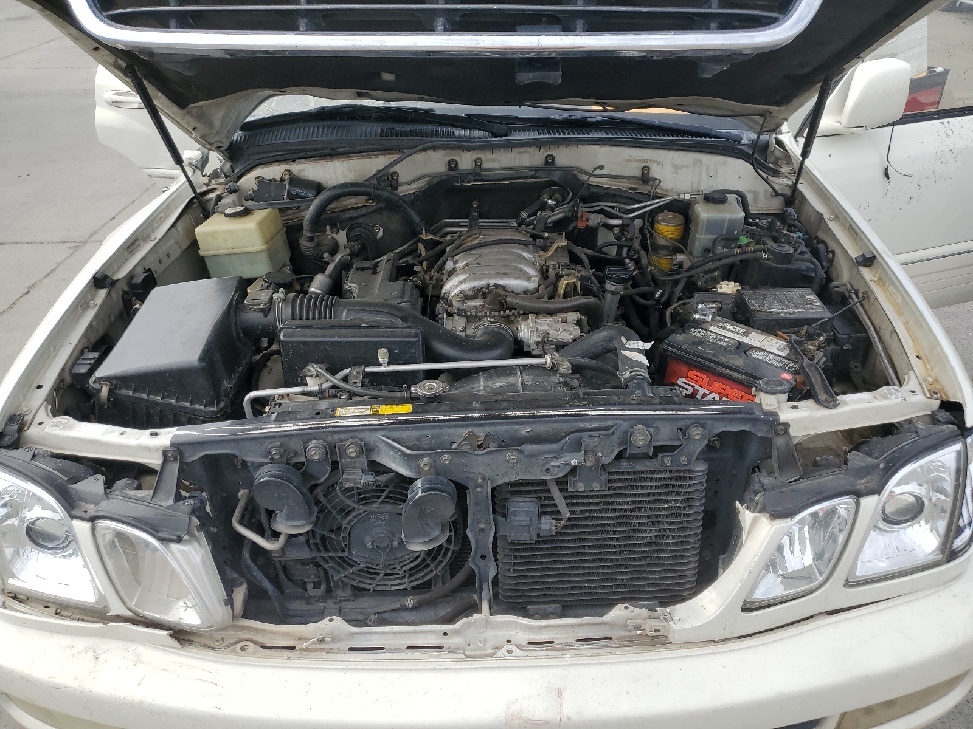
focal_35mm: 26
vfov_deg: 53.1
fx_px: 731
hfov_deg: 67.3
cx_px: 486
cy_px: 364
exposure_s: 1/1000
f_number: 1.5
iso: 50
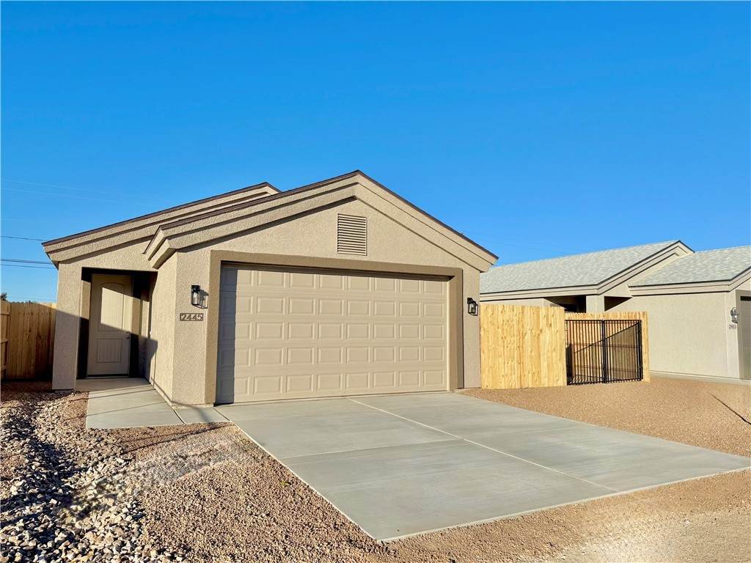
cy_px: 282
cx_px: 376
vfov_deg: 56.8
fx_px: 521
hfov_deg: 71.6
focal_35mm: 24
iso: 80
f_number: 1.78
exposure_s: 1/7353
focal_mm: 6.76
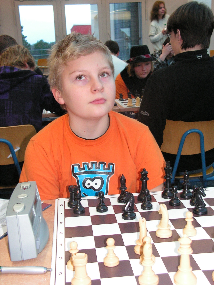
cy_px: 142
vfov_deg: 38.2
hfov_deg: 29.1
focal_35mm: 50
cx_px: 107
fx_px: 412
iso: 200
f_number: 3.2
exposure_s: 1/40
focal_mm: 8.4
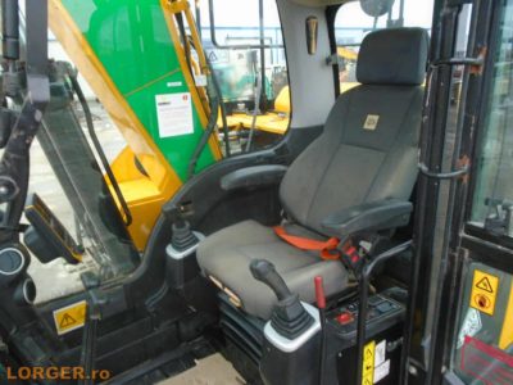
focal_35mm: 26
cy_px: 192
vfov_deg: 53.1
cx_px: 256
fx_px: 385
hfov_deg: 67.3
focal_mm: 4.6
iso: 250
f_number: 3.2
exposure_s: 1/100
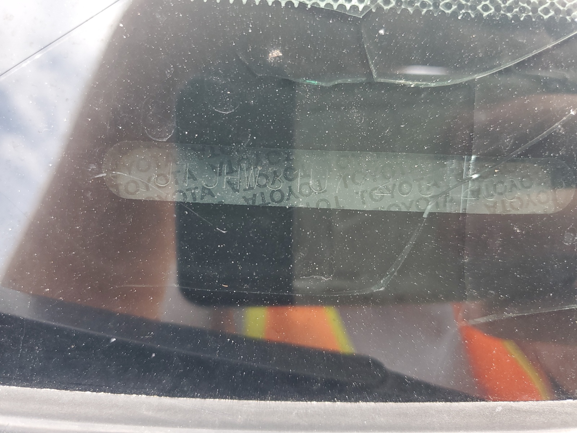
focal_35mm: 26
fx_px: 433
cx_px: 288
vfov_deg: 53.1
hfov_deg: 67.3
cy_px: 216
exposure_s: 1/120
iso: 54
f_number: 1.5
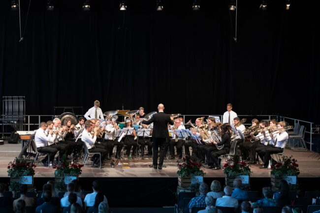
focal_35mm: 90
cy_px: 106
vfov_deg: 15.2
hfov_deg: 22.6
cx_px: 160
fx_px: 800
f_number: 8
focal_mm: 90
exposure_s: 1/125
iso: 4000
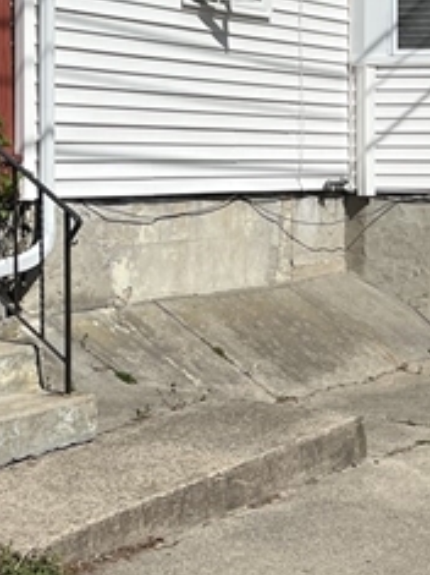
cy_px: 169
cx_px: 103
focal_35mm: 85
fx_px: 1409
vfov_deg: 22.9
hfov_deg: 17.2
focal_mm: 5.7
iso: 50
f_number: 1.5
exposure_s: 1/10309
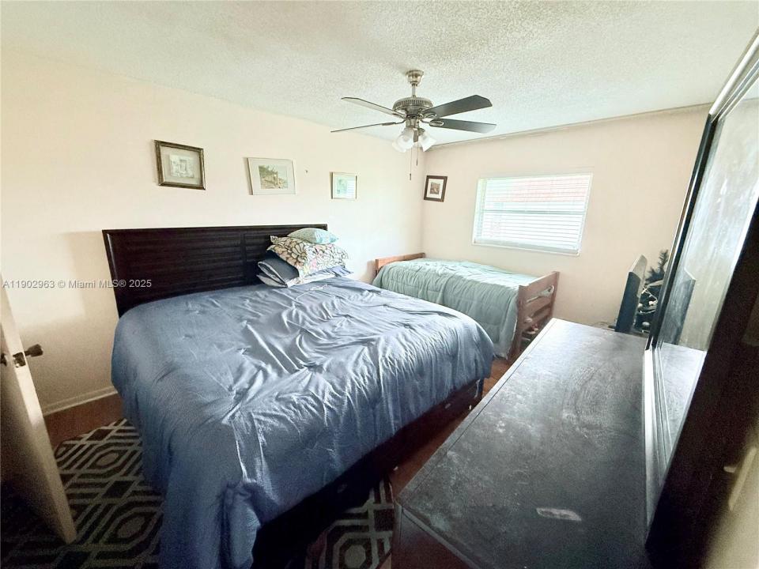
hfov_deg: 102.1
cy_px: 284
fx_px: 307
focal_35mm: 14
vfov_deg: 85.7
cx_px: 380
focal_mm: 2.22
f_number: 2.2
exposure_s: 1/60
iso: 500
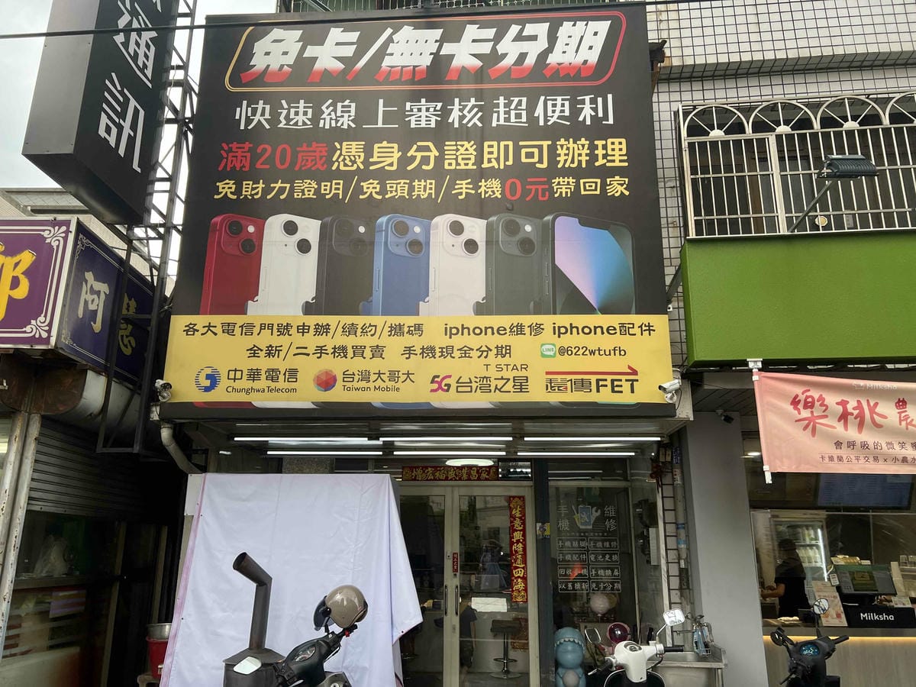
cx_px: 458
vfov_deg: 53.1
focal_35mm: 26
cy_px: 344
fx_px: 688
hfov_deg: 67.3
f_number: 1.5
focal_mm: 5.7
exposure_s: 1/427
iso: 50
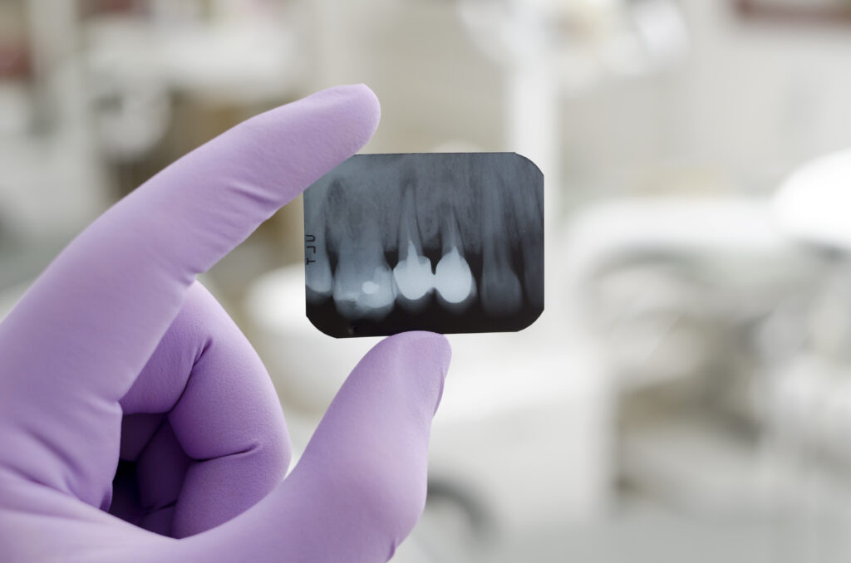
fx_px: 1238
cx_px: 426
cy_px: 282
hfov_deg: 37.9
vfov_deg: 25.6
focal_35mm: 52
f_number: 4.5
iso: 320
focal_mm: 35
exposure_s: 1/100
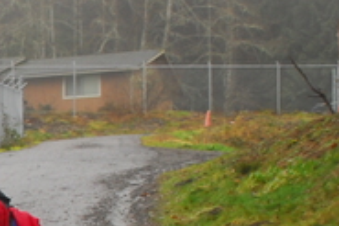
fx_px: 1468
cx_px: -218
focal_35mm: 156
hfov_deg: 12.3
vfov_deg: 8.7
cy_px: 271
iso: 250
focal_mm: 24
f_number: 3.8
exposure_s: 1/200
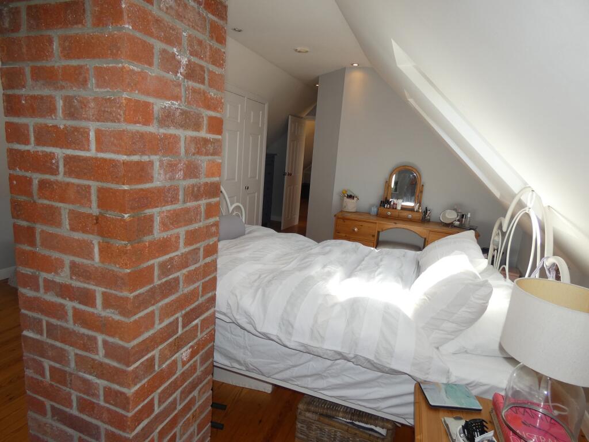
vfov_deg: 66.0
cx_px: 294
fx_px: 340
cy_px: 221
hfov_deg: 81.7
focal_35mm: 20
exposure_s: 1/200
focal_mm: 3.6
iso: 80
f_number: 2.8
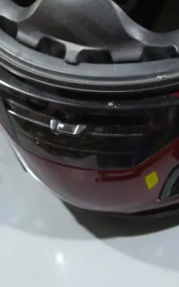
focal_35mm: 124
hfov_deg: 10.5
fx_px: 967
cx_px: 174
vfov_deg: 16.0
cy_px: -84
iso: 1000
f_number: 4
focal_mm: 18
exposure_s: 1/60
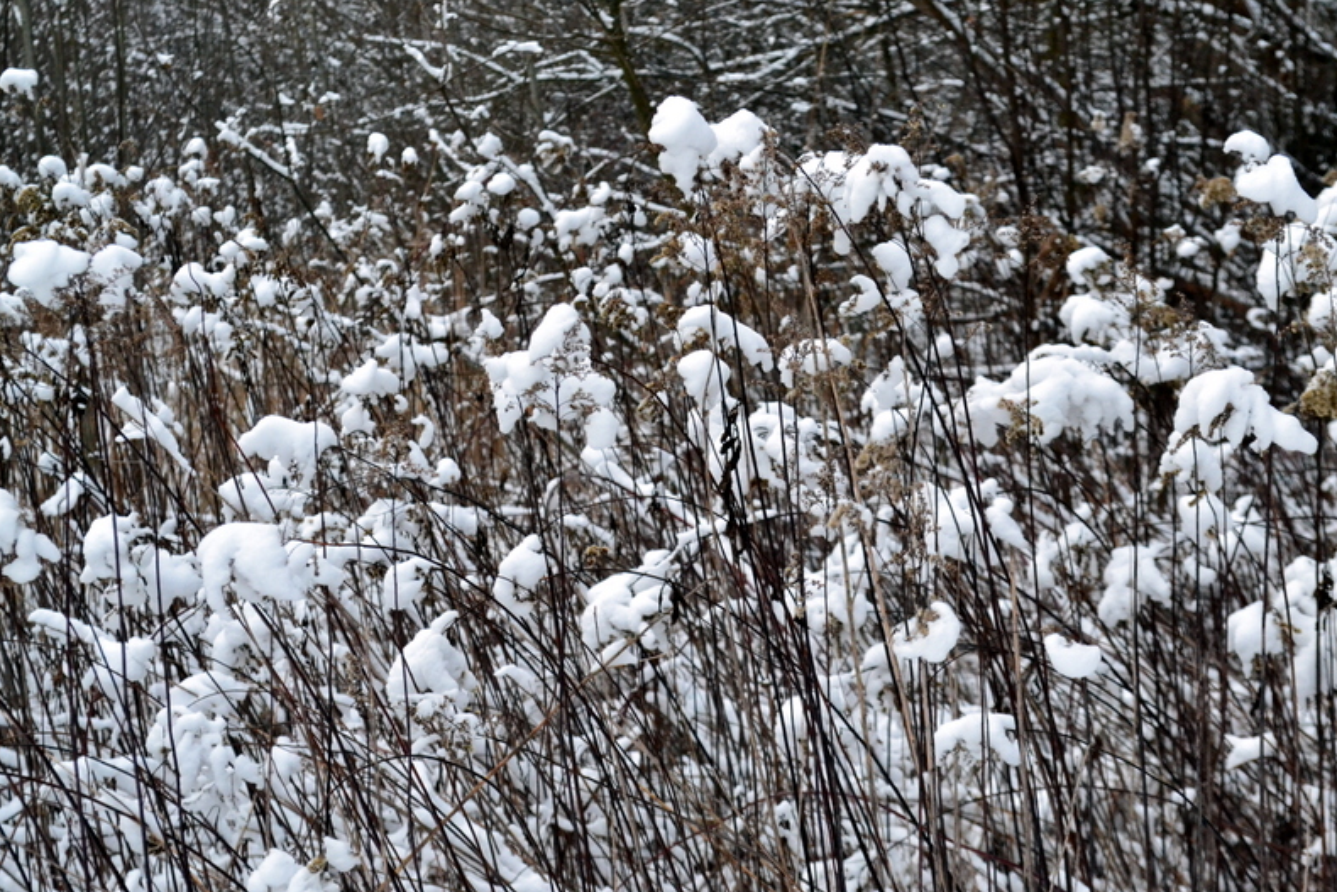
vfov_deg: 17.3
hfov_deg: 25.7
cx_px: 665
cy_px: 449
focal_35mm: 79
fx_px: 2934
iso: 3200
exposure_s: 1/200
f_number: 10
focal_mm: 52
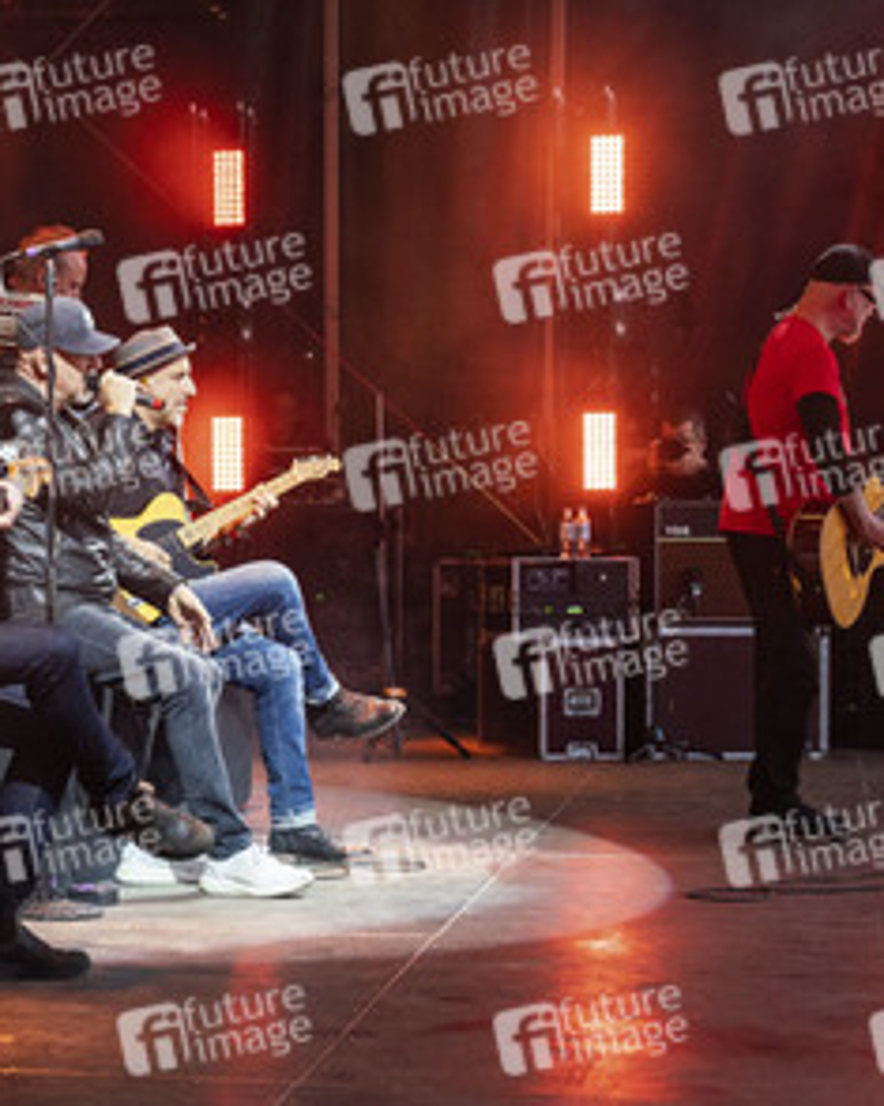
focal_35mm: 59
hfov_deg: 25.1
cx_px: 115
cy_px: 561
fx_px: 1931
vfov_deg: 32.0
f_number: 4
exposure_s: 1/320
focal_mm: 41
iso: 1000
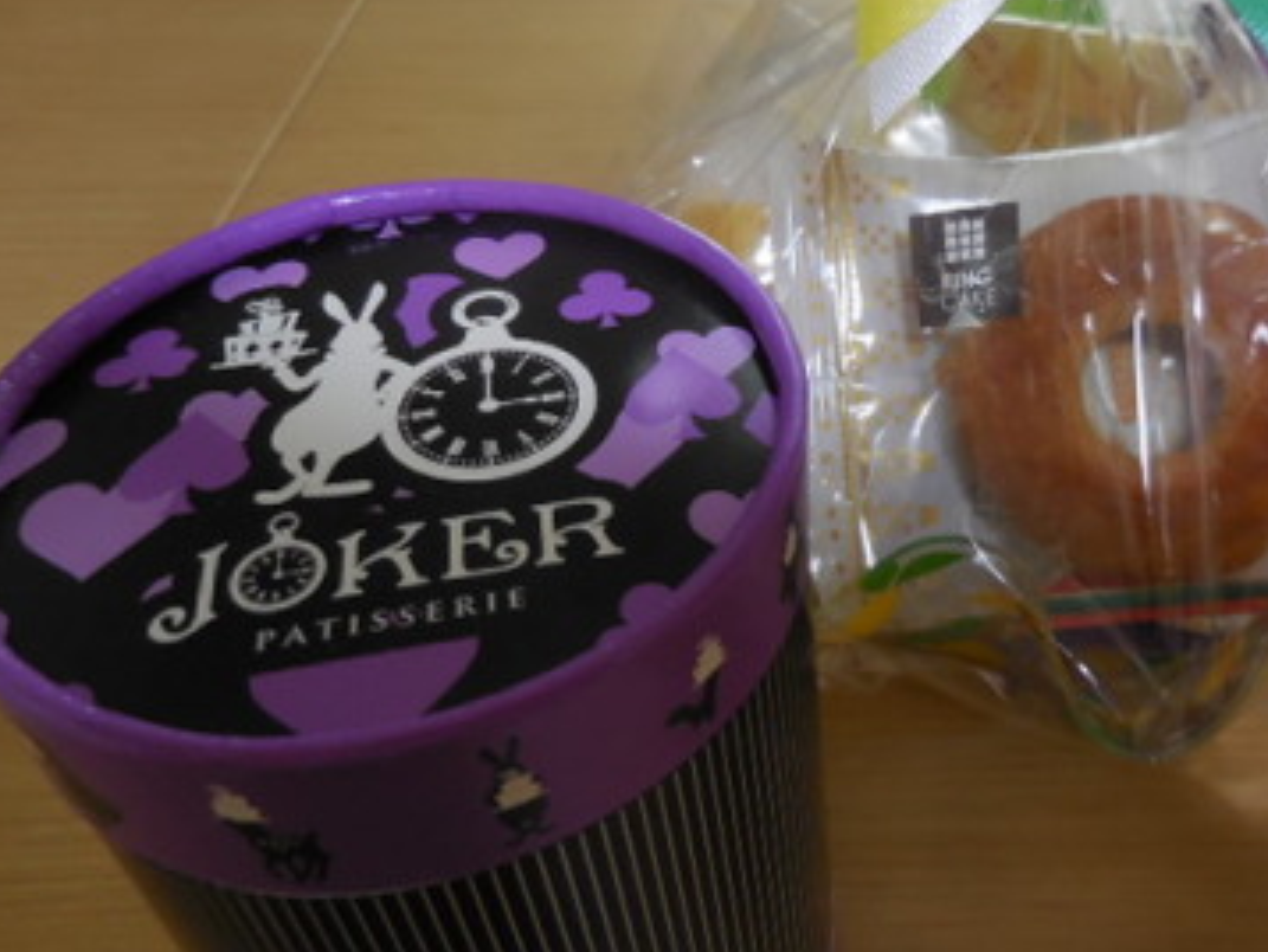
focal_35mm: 35
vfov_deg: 40.5
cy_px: 371
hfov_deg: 51.4
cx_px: 870
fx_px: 1282
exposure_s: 1/30
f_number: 3.3
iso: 280
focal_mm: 4.5
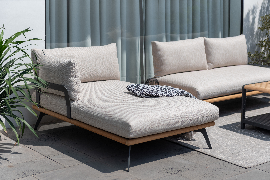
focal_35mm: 70
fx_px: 525
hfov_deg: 28.8
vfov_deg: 19.5
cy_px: 90
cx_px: 135
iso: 100
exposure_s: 1/2500
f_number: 3.5
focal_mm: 70
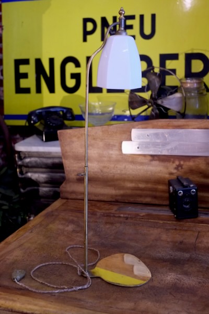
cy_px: 157
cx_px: 104
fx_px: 462
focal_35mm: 53
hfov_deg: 25.5
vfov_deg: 37.5
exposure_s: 1/125
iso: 3200
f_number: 3.6
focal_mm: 35
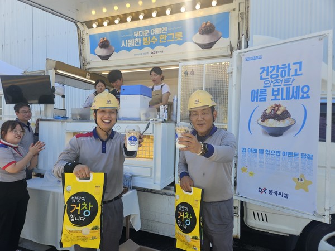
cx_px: 168
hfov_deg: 73.9
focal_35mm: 23
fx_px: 223
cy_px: 126
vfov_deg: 58.9
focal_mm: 5.4
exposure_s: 1/461
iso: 25
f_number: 1.8
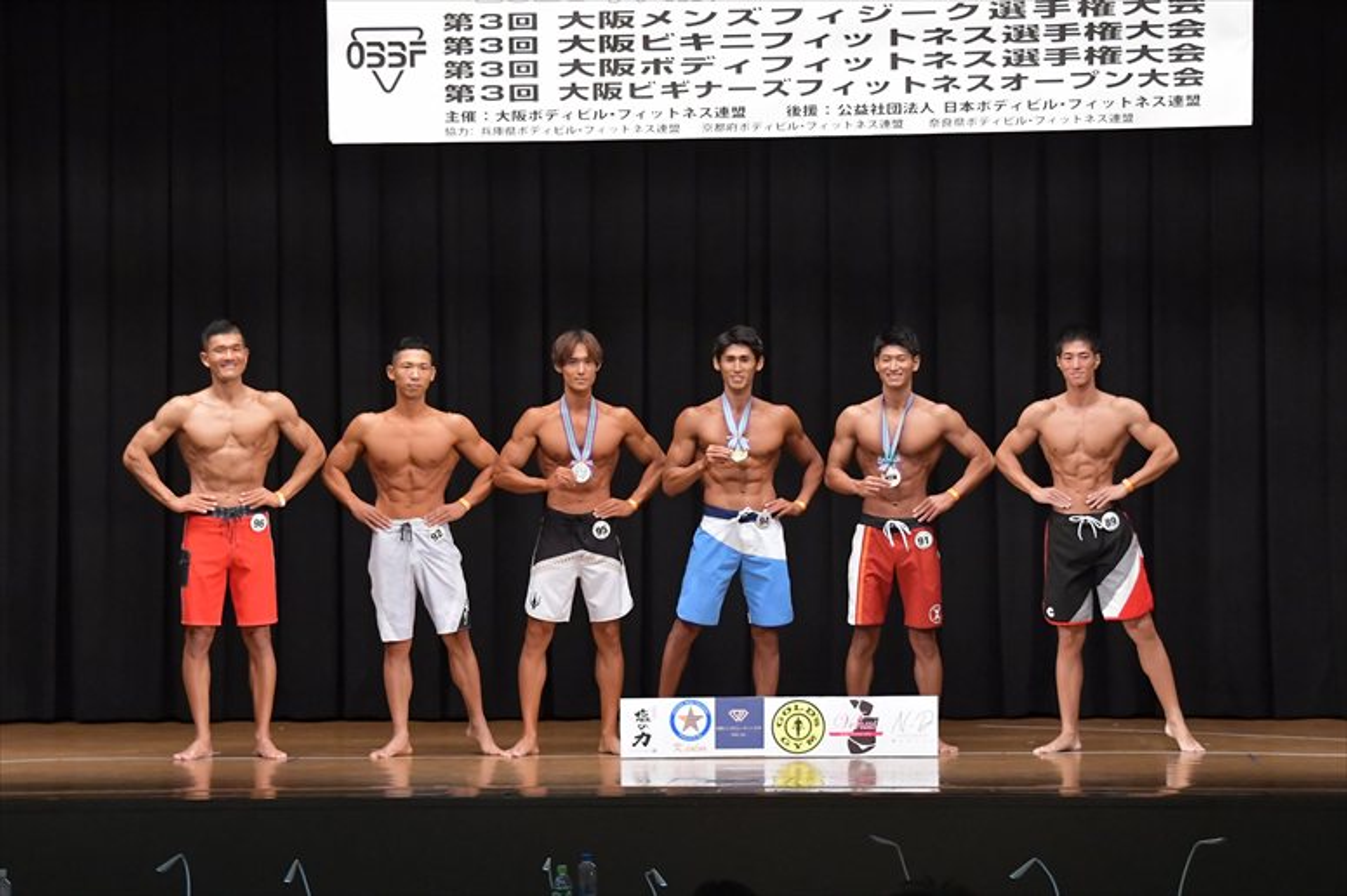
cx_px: 674
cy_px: 448
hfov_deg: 16.7
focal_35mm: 123
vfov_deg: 11.1
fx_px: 4600
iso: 6400
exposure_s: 1/400
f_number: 5.6
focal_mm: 82
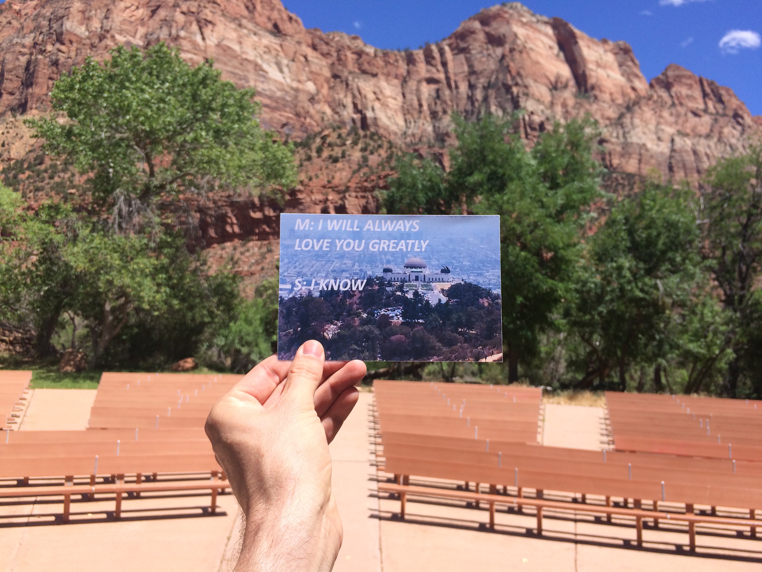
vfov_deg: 48.2
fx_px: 638
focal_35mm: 29
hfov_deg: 61.7
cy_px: 286
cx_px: 381
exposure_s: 1/1520
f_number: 2.2
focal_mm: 4.15
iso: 32
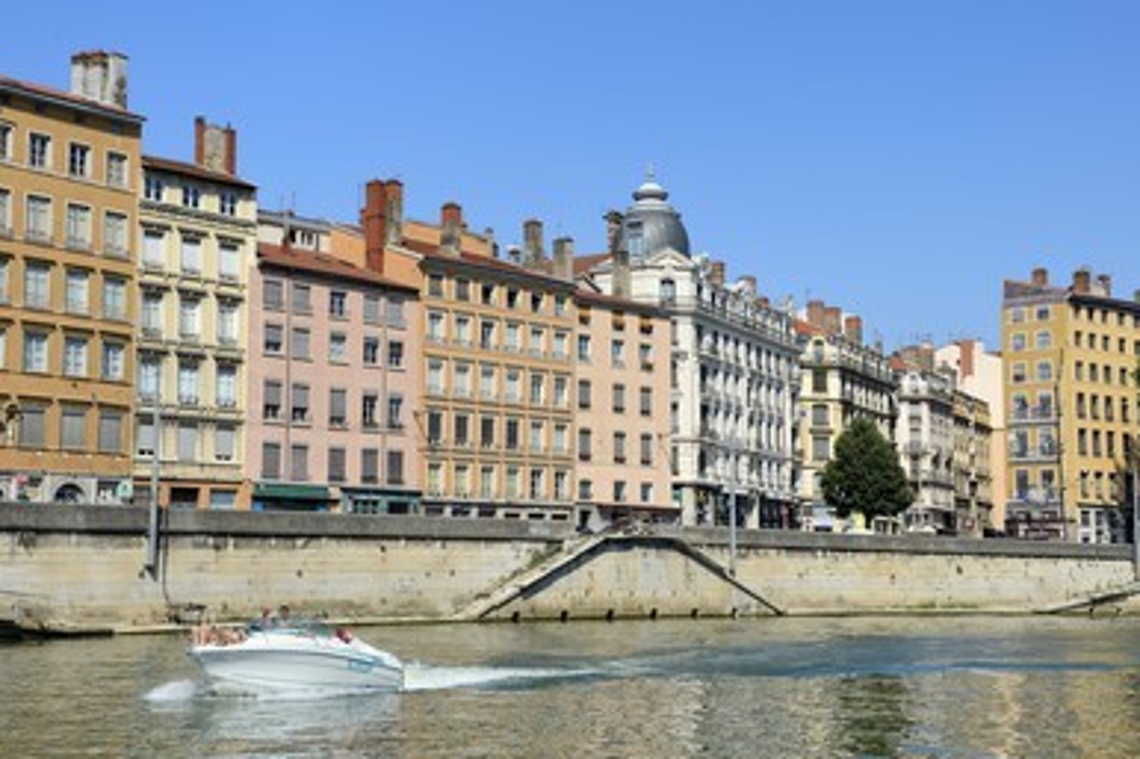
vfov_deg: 27.5
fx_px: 1551
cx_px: 585
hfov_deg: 40.4
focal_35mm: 49
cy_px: 405
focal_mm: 45
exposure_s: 1/320
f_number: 13
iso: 200
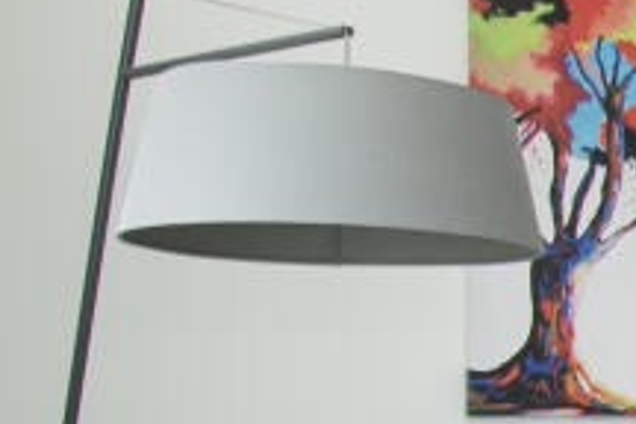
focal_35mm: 71
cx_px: 1213
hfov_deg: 19.3
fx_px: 1254
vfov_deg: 18.3
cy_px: 489
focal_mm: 10
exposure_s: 1/2.5
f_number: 8
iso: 320
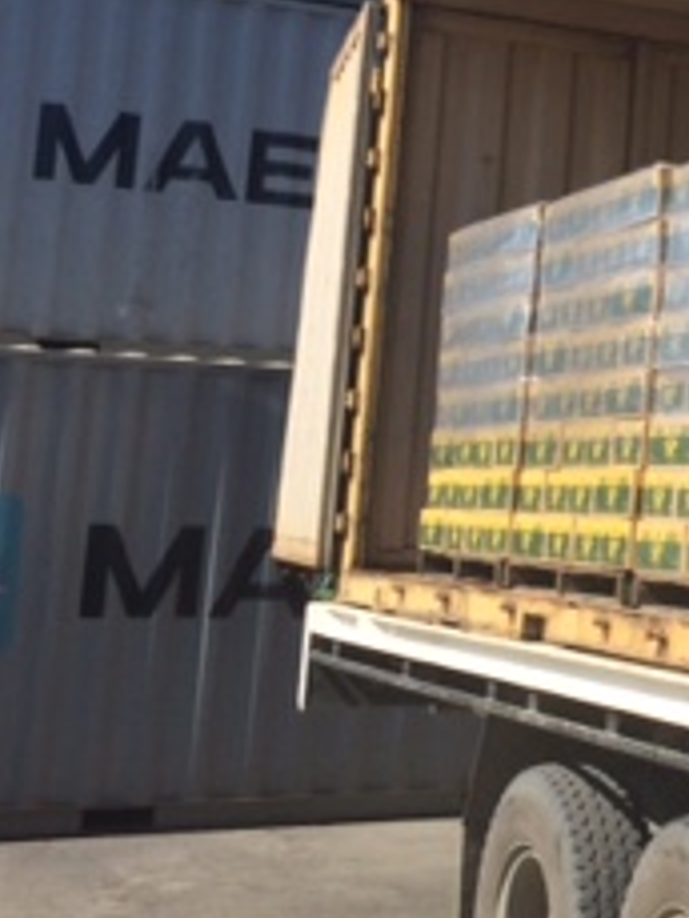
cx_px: 1114
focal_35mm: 81
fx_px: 2148
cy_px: 212
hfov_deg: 16.2
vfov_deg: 23.8
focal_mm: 4.15
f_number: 2.2
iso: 32
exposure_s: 1/1953
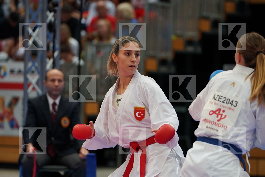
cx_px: 132
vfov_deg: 5.8
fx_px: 1752
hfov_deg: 8.7
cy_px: 88
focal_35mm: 238
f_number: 2.8
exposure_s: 1/800
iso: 1000
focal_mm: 159
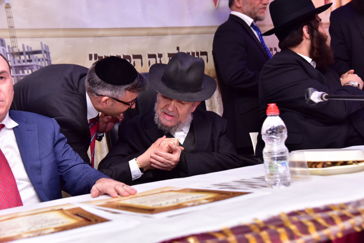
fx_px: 587
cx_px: 182
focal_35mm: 58
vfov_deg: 23.4
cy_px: 122
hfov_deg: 34.5
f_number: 5.6
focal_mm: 58
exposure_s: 1/125
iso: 1250
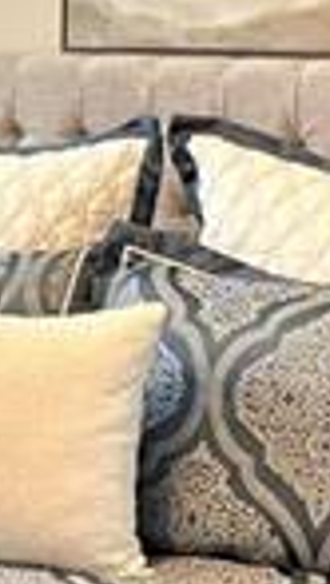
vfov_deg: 14.5
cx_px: -191
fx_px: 2296
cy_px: 310
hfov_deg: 8.0
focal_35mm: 148
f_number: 1.6
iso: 125
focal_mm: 5.1
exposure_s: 1/120
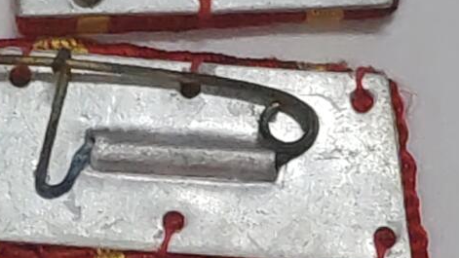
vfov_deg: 4.2
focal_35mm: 283
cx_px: 163
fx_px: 3445
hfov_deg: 7.6
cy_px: 615
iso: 640
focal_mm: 5.52
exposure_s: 1/50
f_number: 1.95
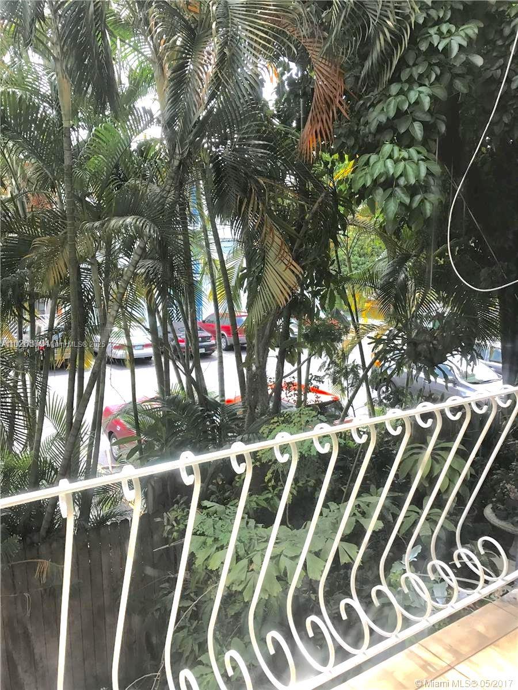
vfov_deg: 63.4
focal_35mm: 28
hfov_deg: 49.7
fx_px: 559
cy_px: 345
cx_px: 259
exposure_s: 1/232
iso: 20
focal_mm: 3.99
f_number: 1.8
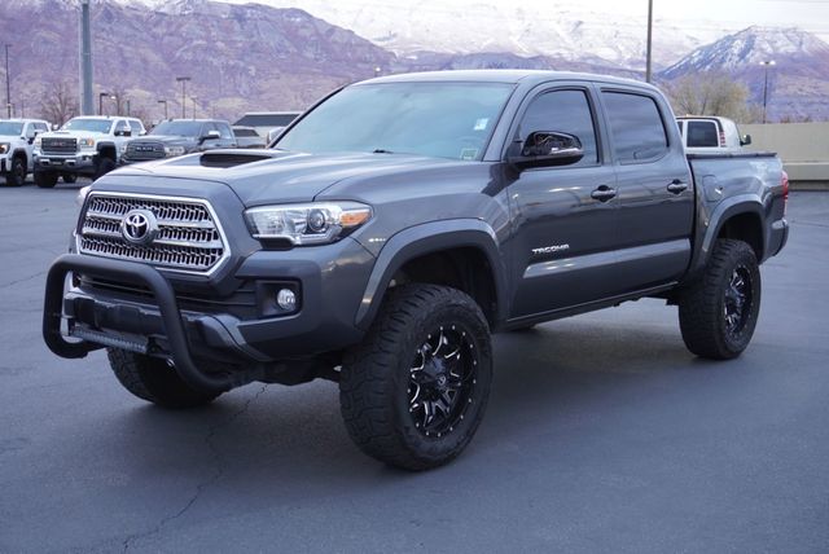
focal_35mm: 45
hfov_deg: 43.6
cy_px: 277
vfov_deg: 29.9
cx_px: 414
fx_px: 1037
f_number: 5
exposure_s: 1/60
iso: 500
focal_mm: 30
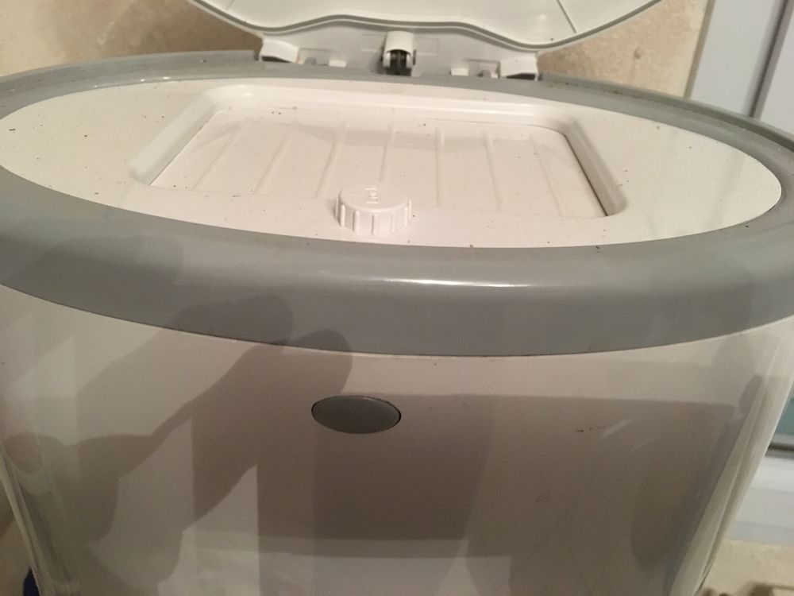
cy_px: 298
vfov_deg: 48.2
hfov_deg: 61.7
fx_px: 665
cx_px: 397
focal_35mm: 29
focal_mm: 4.15
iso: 320
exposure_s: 1/17
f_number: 2.2
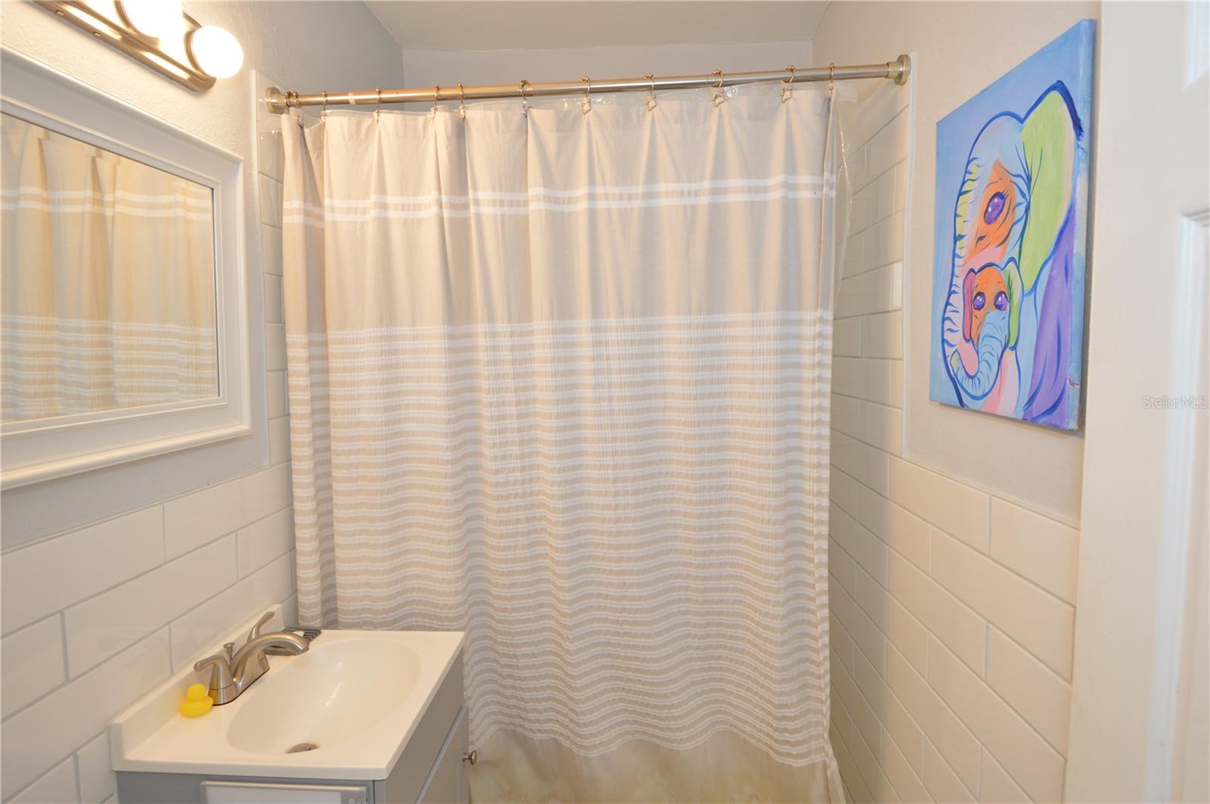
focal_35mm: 18
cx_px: 605
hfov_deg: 90.1
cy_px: 402
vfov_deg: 67.3
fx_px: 604
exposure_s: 1/80
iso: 400
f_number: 4.5
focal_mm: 12
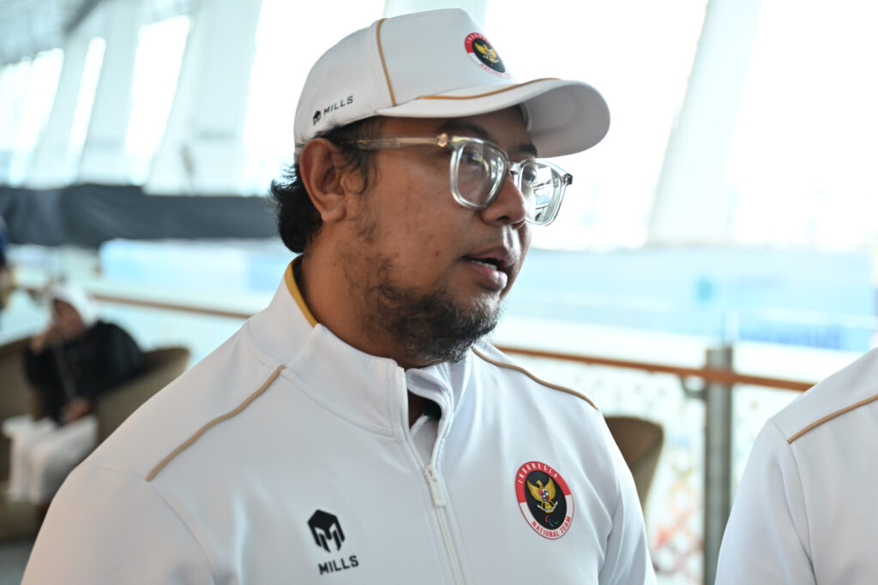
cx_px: 439
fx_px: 1171
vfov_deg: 28.1
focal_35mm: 48
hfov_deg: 41.1
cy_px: 292
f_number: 2.8
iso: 800
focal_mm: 48
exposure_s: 1/160
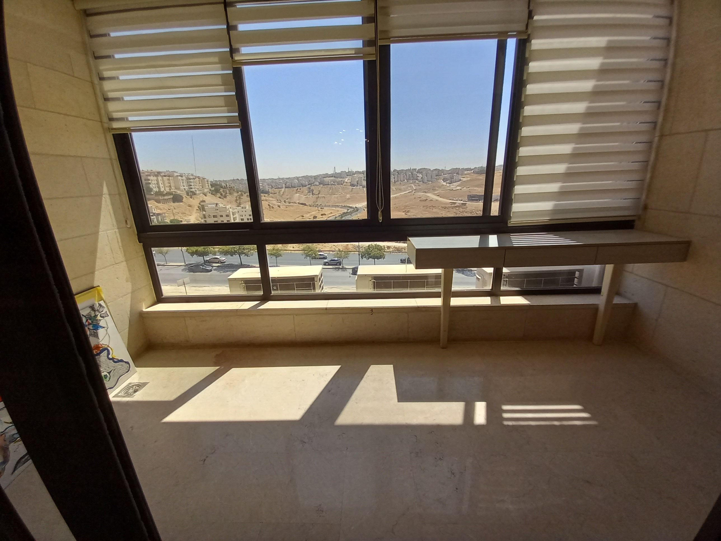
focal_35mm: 13
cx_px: 360
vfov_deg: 89.9
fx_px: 271
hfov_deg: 106.2
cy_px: 270
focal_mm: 1.13
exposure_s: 1/386
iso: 40
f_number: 2.2
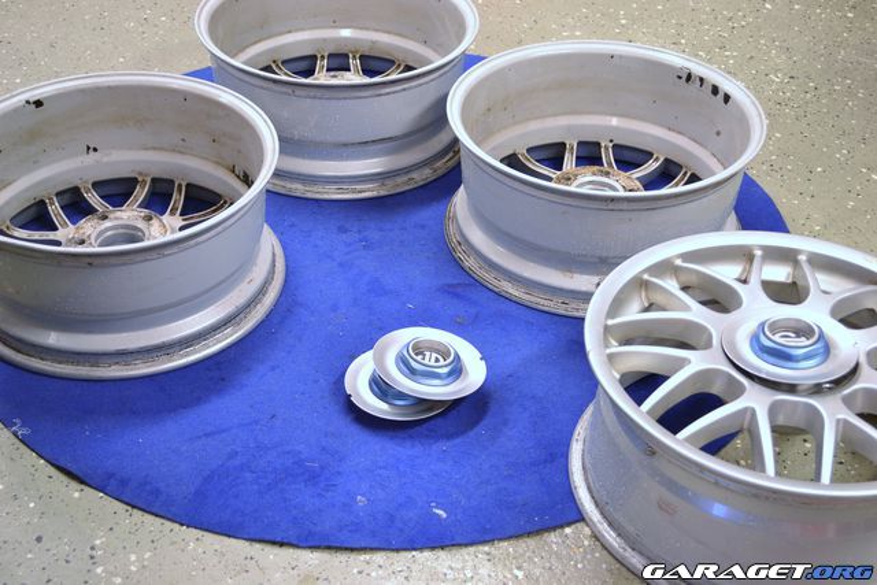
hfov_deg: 37.8
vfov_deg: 25.8
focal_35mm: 52
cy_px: 292
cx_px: 438
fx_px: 1279
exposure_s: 1/1.6
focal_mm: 35
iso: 100
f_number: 5
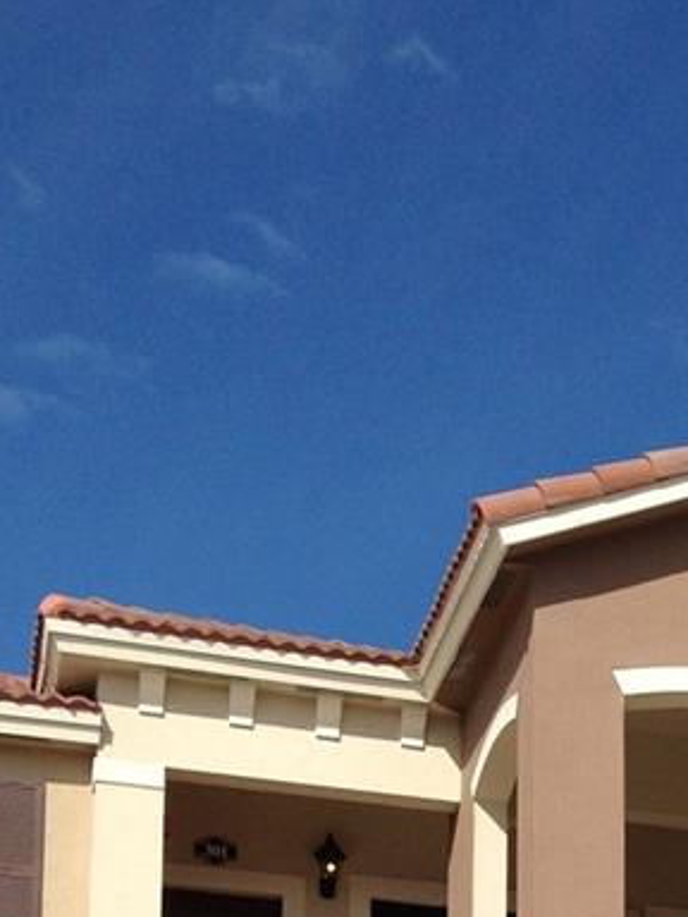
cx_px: 922
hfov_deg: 13.8
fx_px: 2730
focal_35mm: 103
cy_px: 1349
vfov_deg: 17.3
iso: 50
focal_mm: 4.12
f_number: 2.4
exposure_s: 1/2710
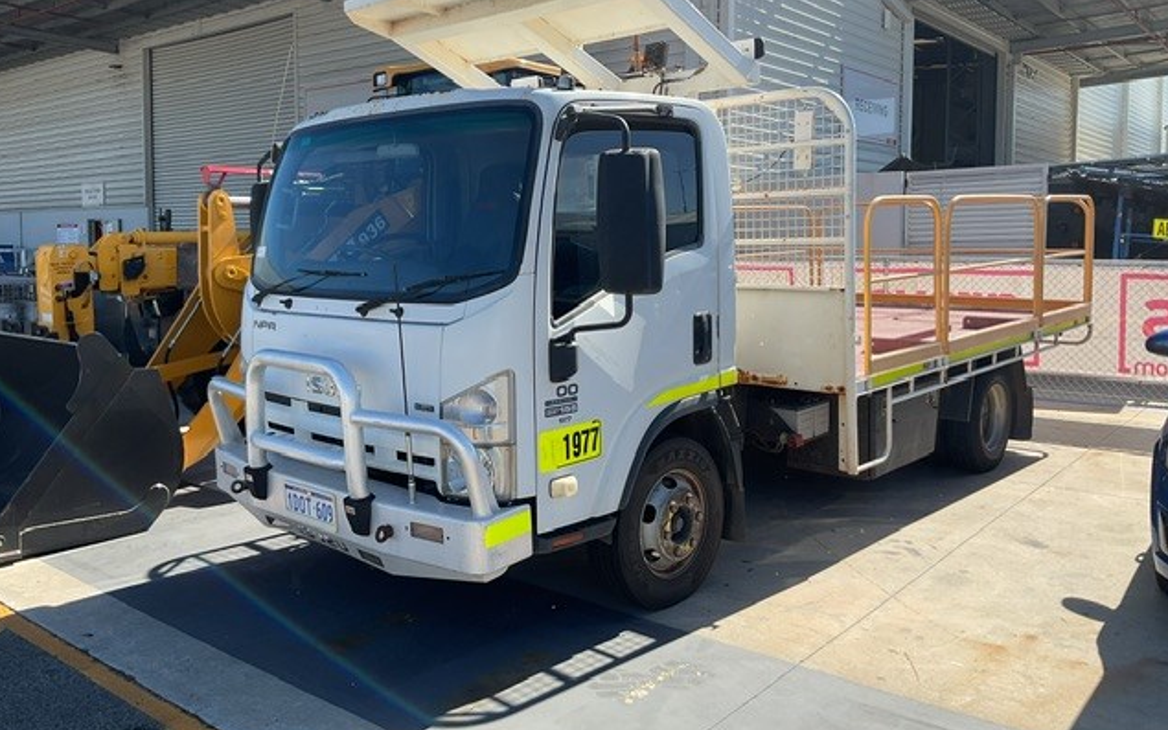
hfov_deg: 61.2
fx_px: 987
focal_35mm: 31
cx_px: 581
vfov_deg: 40.5
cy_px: 305
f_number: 1.8
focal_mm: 3
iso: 16
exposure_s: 1/1279
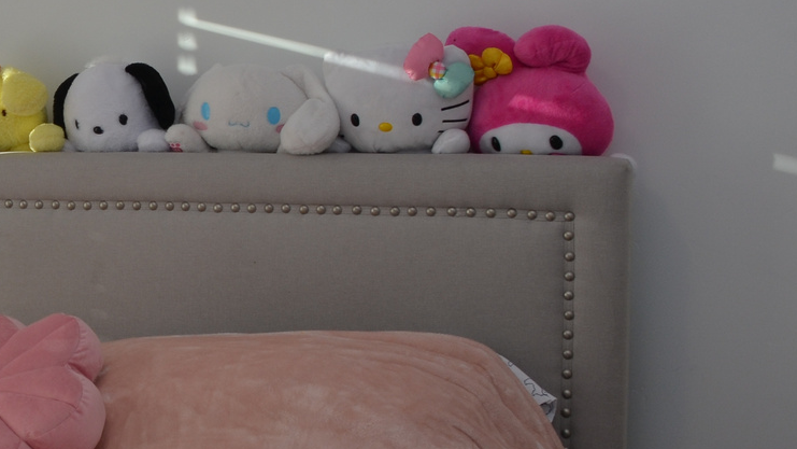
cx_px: -111
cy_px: 202
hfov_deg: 25.0
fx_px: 1649
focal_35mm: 78
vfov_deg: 15.5
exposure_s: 1/125
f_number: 5.6
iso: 200
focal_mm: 18
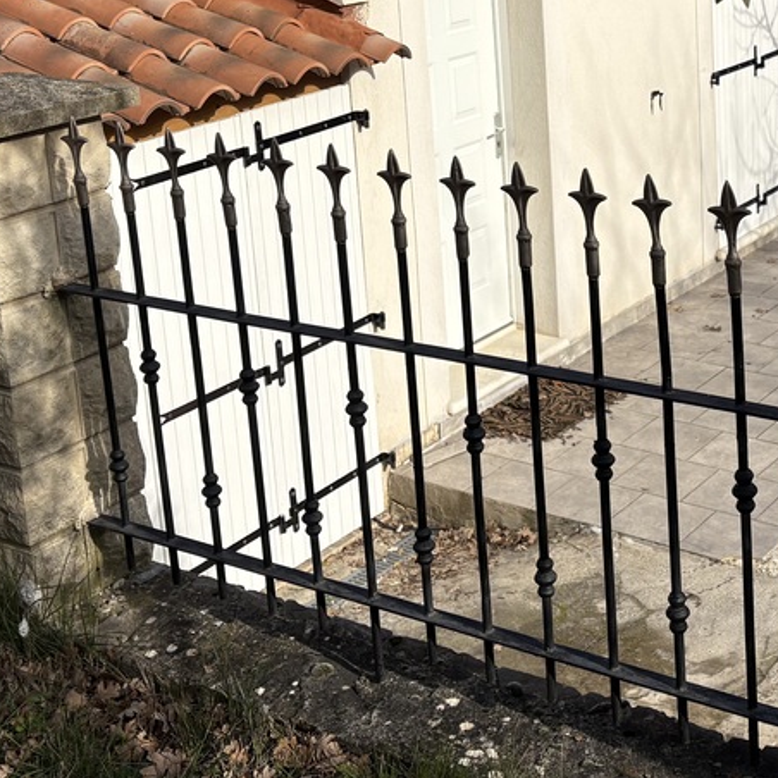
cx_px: 652
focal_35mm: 61
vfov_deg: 27.4
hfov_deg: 27.4
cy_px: 124
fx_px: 1551
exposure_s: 1/5348
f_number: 1.6
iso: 50
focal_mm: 5.96
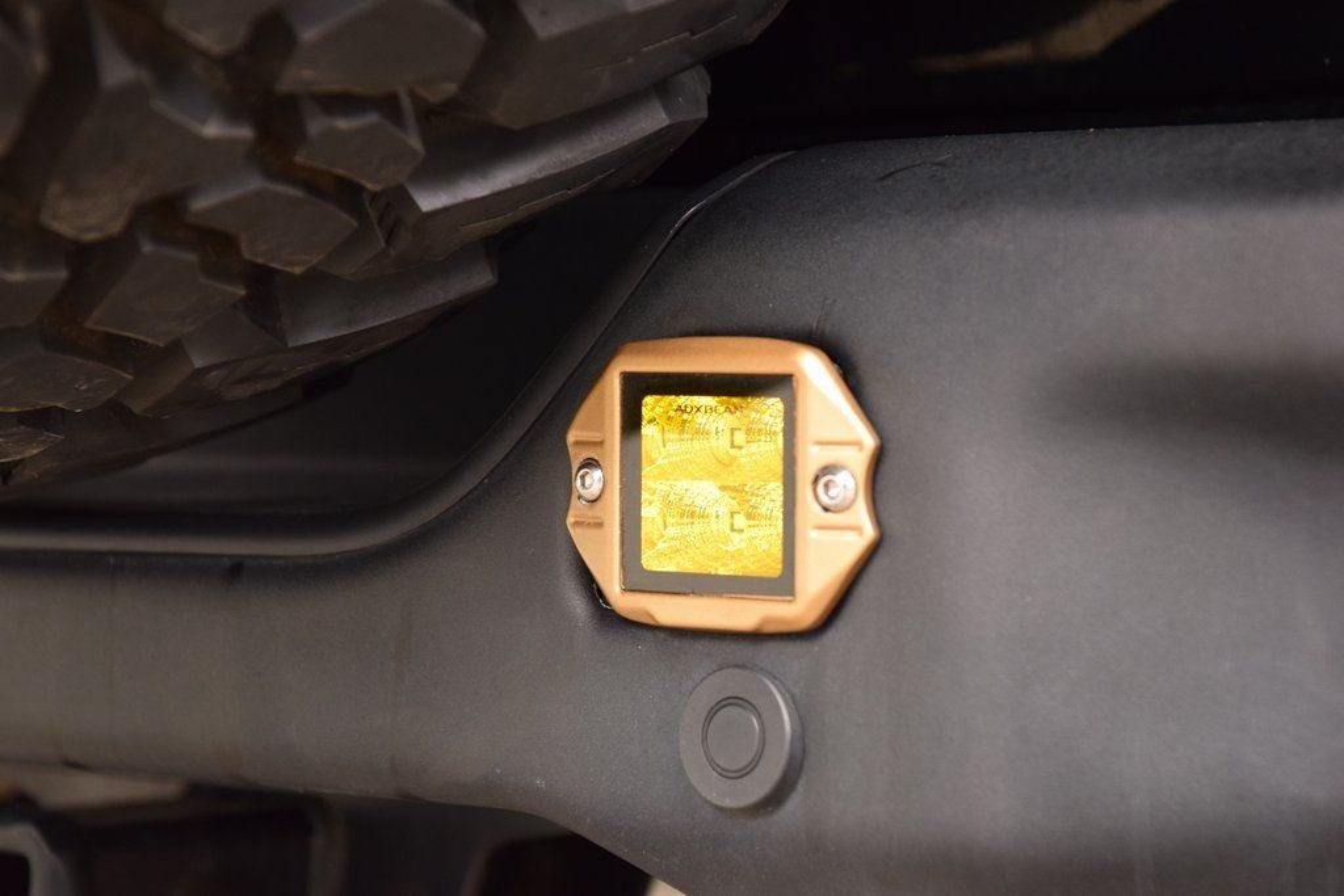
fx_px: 3920
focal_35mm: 105
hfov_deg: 19.5
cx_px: 672
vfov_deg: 13.0
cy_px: 448
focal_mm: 70
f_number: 4
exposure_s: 1/30
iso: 1600
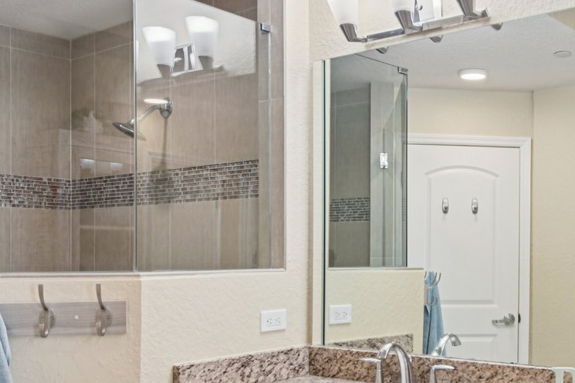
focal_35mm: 44
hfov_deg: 42.6
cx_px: 458
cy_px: 260
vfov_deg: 30.2
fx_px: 702
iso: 400
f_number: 8
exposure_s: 1/60
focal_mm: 16
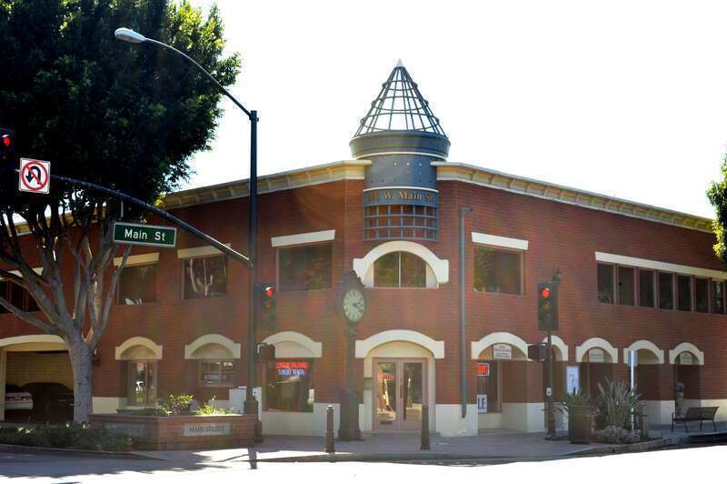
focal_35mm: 54
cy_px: 242
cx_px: 364
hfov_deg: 36.9
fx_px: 1090
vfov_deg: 25.0
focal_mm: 36
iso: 125
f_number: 5.6
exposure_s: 1/125
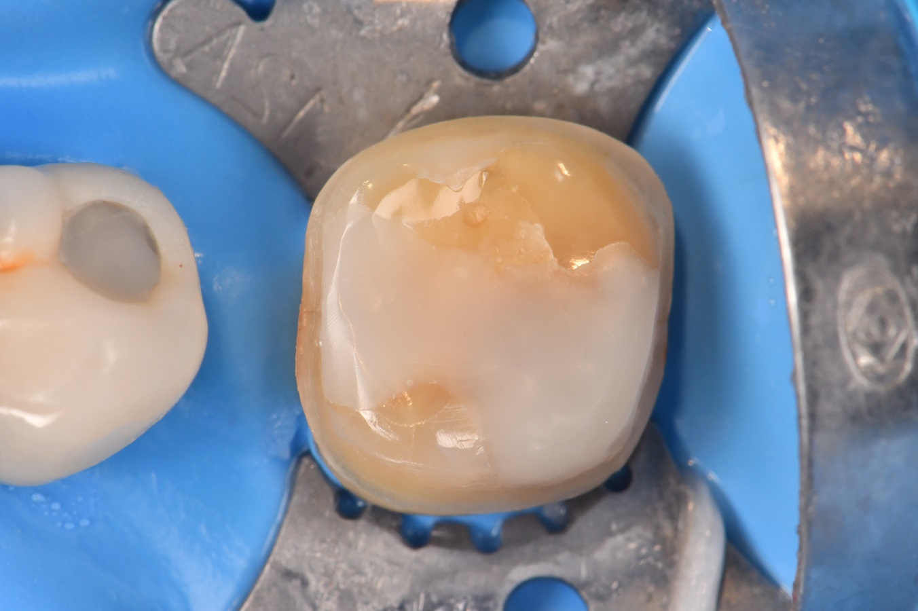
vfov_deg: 8.7
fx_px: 4001
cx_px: 459
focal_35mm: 157
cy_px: 306
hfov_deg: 13.1
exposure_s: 1/160
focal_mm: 105
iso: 800
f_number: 32
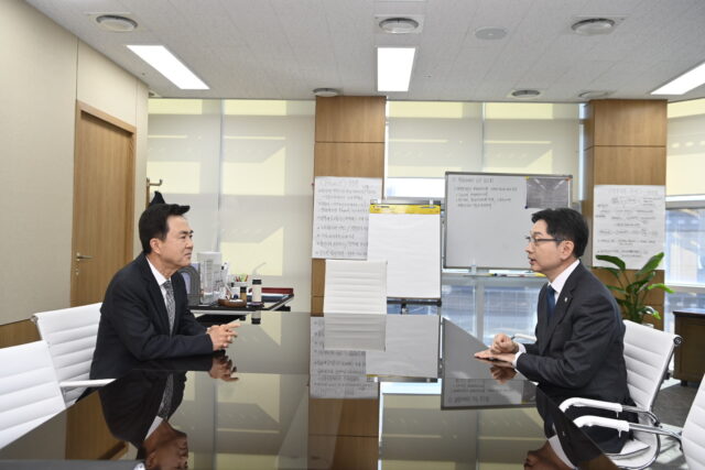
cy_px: 235
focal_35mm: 32
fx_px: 627
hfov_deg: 58.7
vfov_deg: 41.1
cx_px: 352
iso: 800
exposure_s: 1/200
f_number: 5
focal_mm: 32
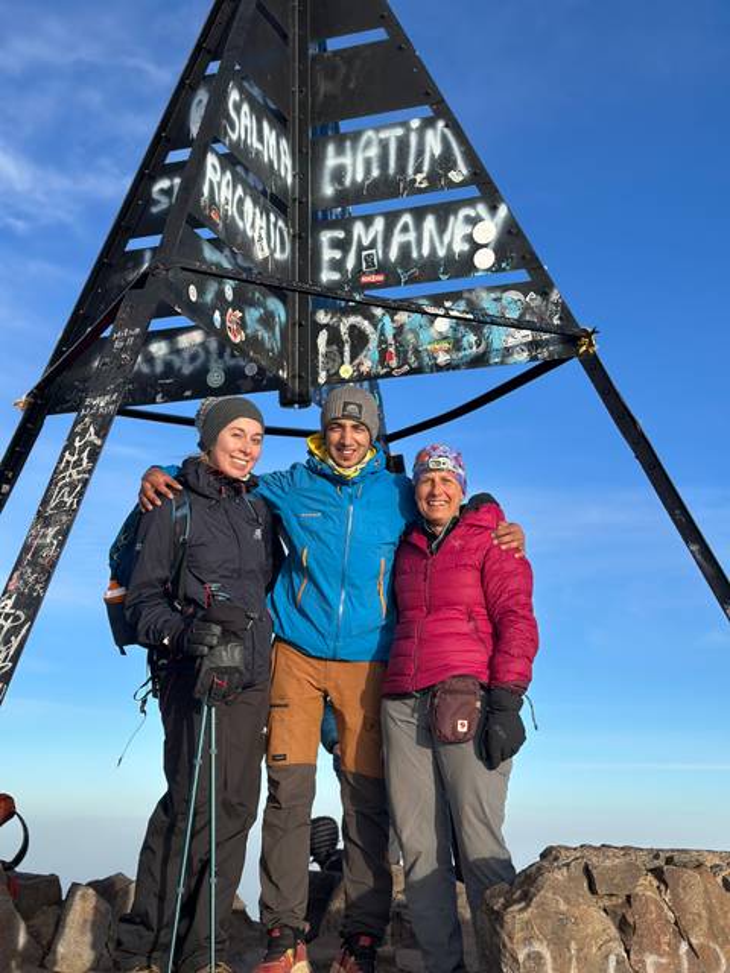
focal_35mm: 48
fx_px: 1350
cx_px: 365
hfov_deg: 30.3
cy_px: 486
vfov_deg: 39.7
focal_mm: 6.86
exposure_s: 1/2160
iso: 80
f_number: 1.78
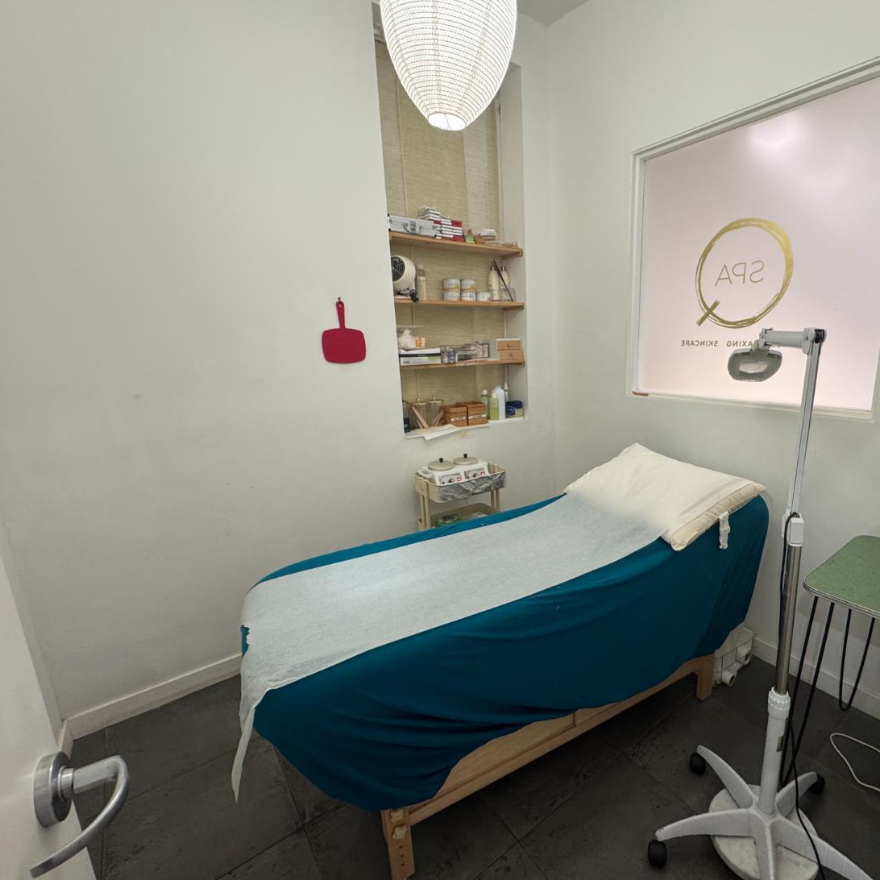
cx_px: 550
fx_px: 489
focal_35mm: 17
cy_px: 452
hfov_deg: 82.4
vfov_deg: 83.9
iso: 250
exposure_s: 1/60
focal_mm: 2.22
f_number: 2.2
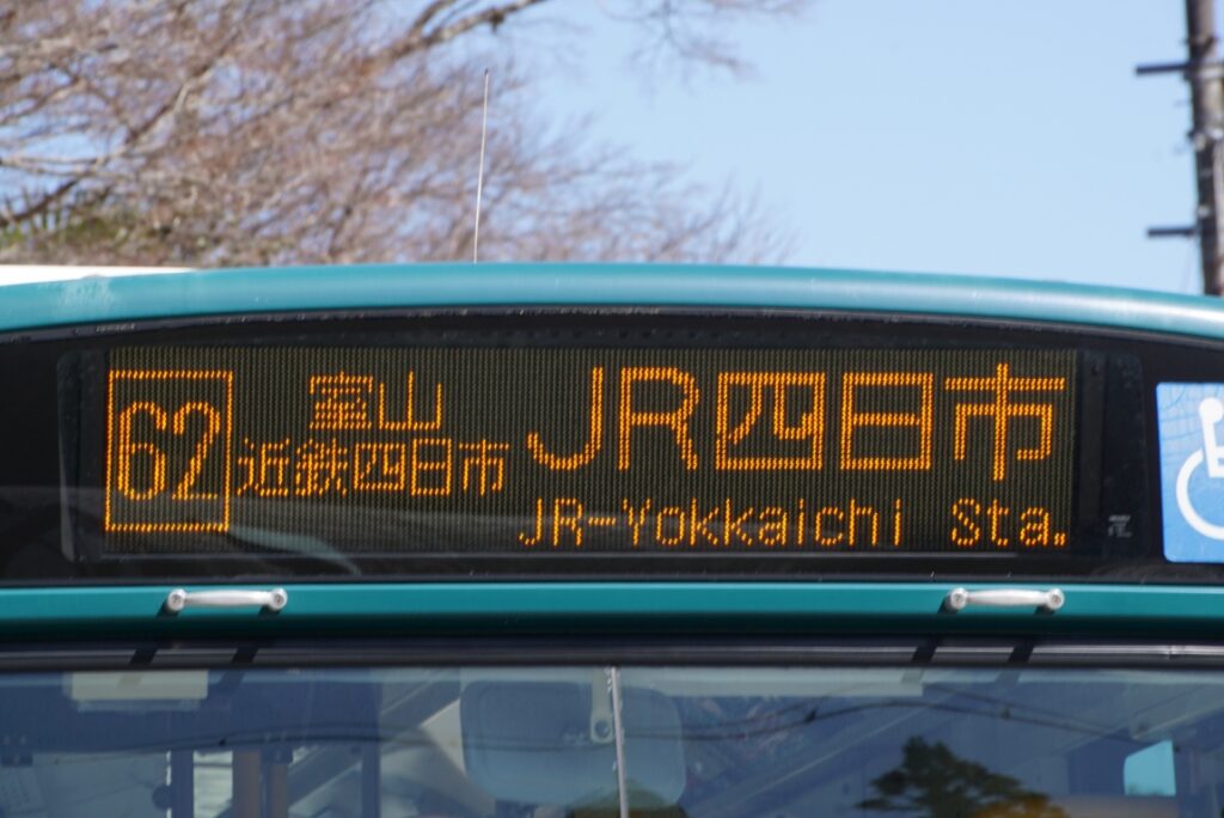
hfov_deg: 6.9
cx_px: 612
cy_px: 409
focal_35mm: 300
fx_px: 10205
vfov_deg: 4.6
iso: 100
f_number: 13
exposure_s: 1/50
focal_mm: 200
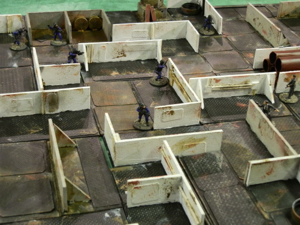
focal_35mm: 61
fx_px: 529
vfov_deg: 24.0
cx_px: 150
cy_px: 112
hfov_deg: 31.7
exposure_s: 1/10
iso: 200
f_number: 3.7
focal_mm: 10.99
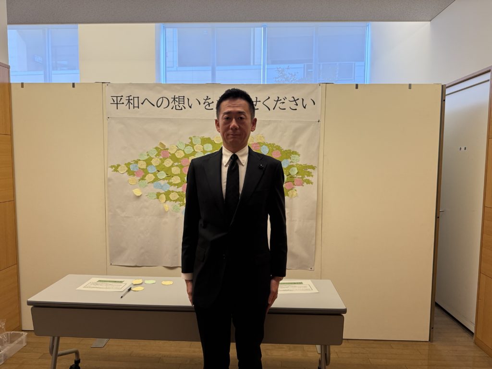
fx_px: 341
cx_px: 246
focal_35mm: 24
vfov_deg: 56.8
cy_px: 184
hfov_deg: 71.6
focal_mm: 6.76
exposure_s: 1/120
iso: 200
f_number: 1.78
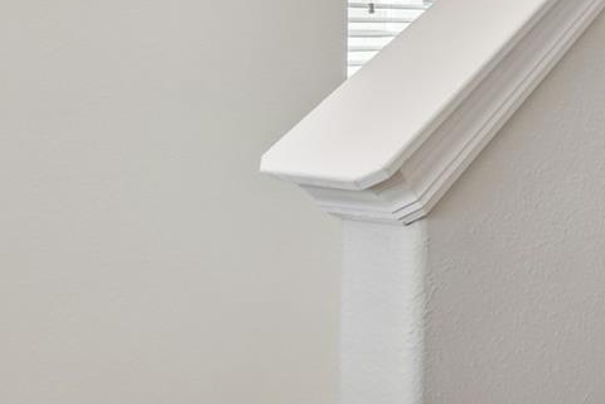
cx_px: 805
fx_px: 840
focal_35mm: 50
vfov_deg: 26.1
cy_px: 35
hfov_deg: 30.4
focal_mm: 10
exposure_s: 1/4
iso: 100
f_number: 7.1
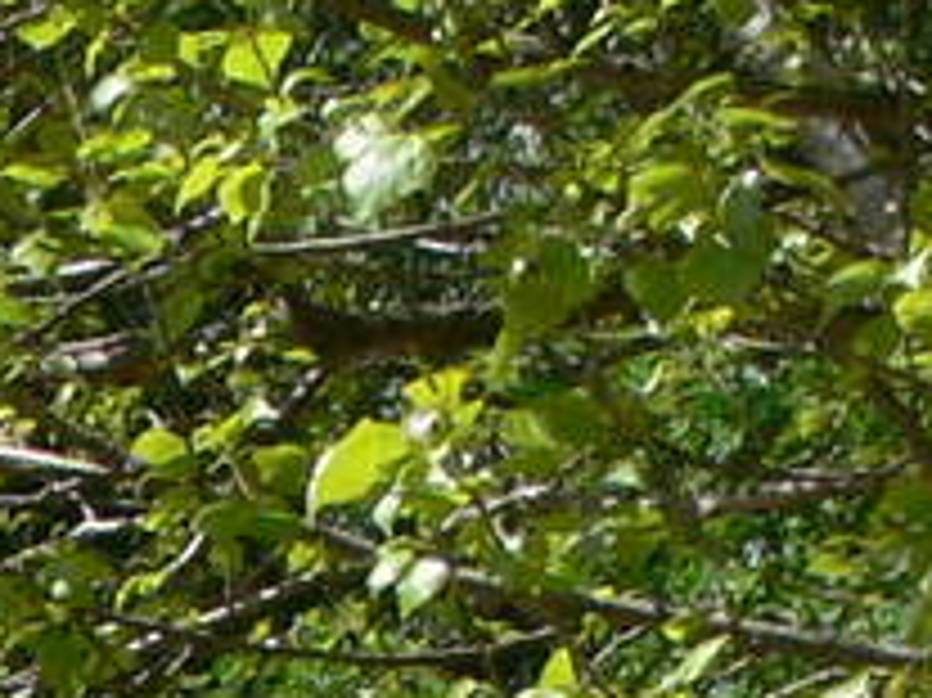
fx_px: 8745
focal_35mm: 325
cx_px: -1472
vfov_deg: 4.3
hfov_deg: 5.8
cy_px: 2661
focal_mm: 8.9
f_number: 5.6
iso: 80
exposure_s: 1/250
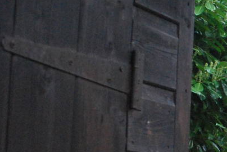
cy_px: 188
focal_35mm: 107
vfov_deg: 12.5
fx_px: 675
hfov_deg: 17.1
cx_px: 348
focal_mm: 18
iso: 1600
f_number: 4
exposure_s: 1/1000
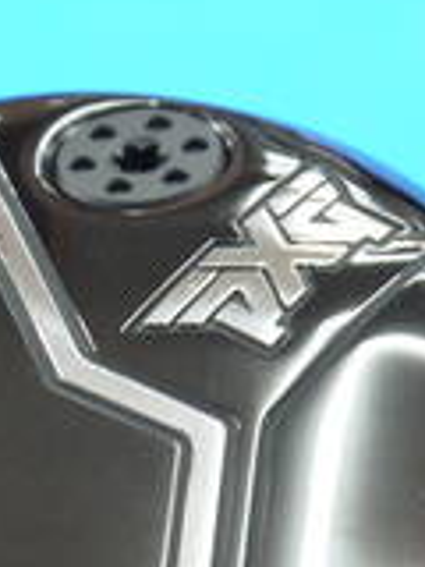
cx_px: 92
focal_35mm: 224
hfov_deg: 6.6
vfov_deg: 8.7
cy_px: 741
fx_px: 3667
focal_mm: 28
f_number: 4.8
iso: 640
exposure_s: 1/60
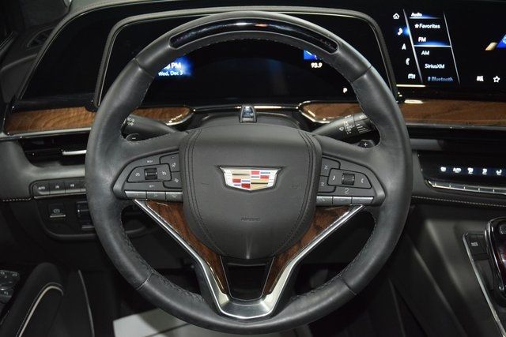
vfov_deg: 29.0
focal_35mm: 46
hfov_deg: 42.3
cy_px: 168
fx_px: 654
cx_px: 253
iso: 2200
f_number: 4
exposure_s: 1/30
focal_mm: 31
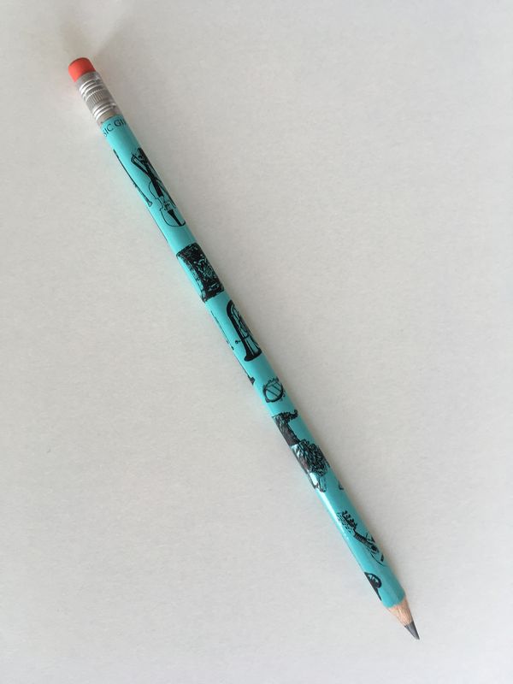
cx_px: 256
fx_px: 573
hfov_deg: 48.2
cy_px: 342
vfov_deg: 61.7
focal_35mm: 29
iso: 32
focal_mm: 4.15
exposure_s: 1/100
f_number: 2.2
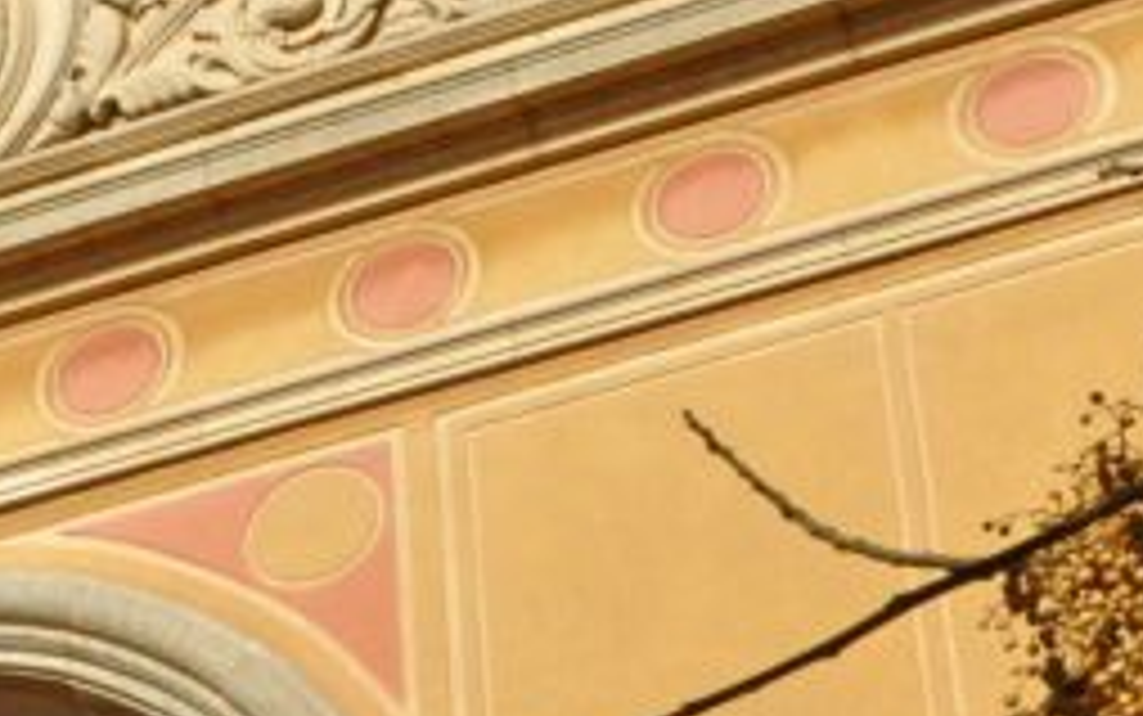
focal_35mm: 166
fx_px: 5175
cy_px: 63
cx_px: -270
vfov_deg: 7.9
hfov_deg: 12.3
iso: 1600
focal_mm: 27
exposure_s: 1/1000
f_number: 16
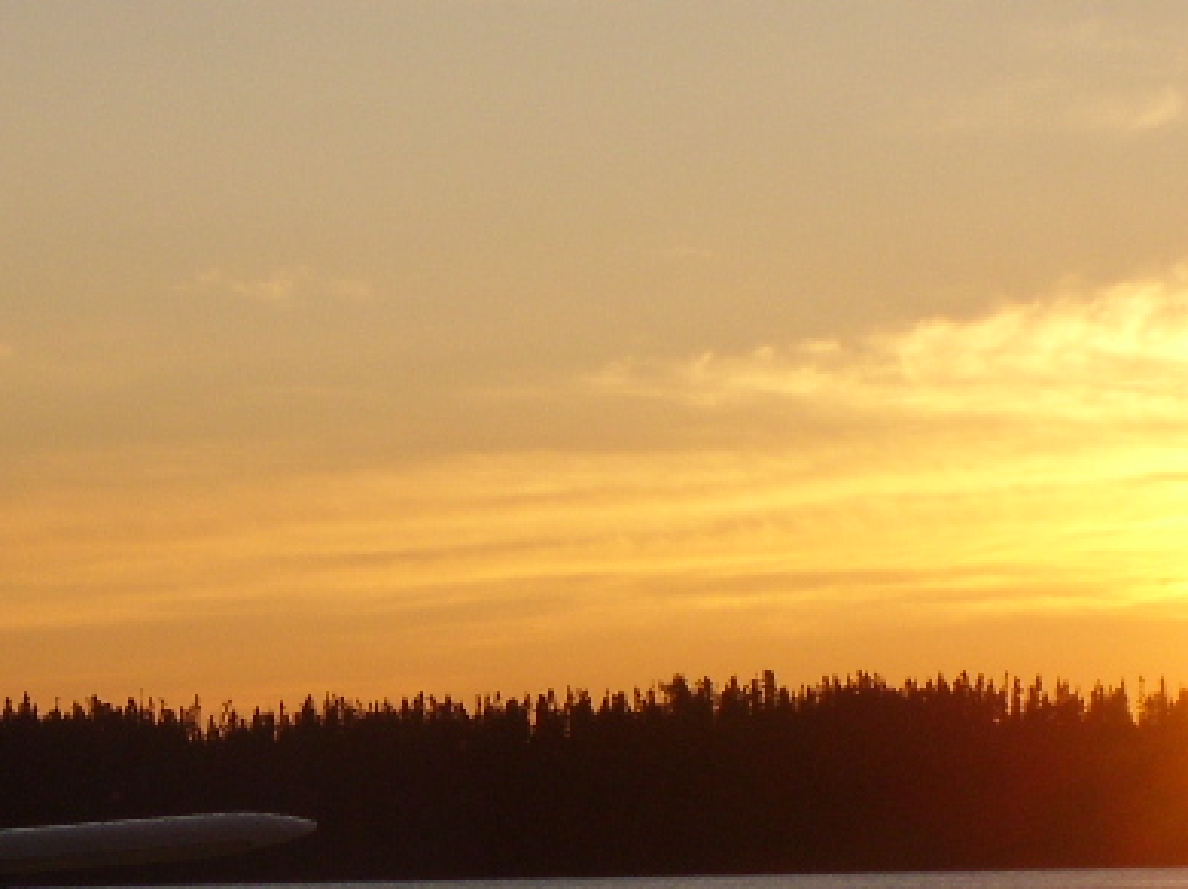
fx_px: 9466
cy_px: 807
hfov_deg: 7.2
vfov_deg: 5.4
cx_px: 213
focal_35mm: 276
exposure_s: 1/569
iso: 50
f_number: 4.9
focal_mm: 17.4
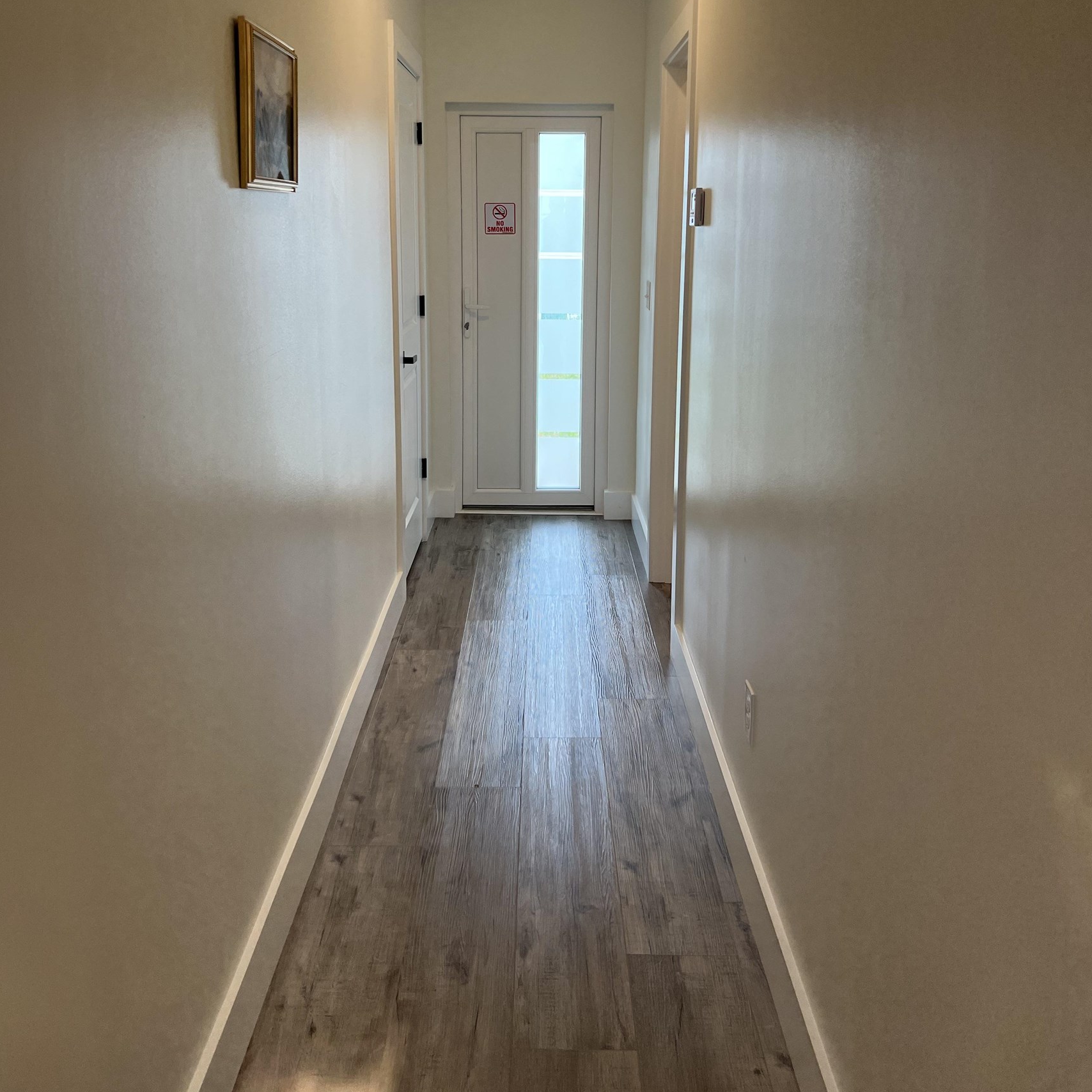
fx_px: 1106
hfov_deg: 52.5
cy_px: 403
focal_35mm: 31
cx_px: 550
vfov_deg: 51.9
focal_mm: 5.7
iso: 80
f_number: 1.5
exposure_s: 1/120
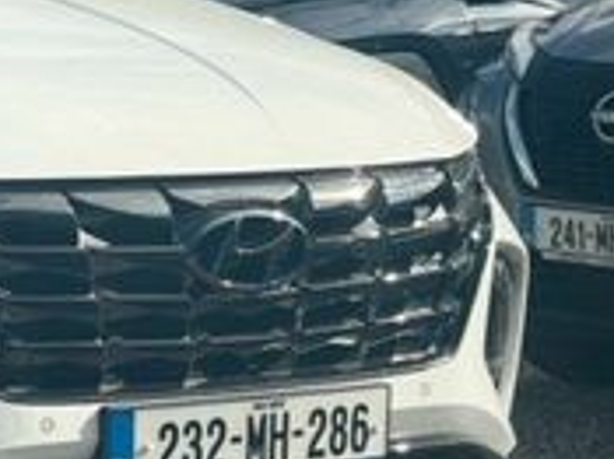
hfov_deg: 10.6
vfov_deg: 8.3
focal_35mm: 178
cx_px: -368
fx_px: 3155
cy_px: 252
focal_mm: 6
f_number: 2
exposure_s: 1/1546
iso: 25
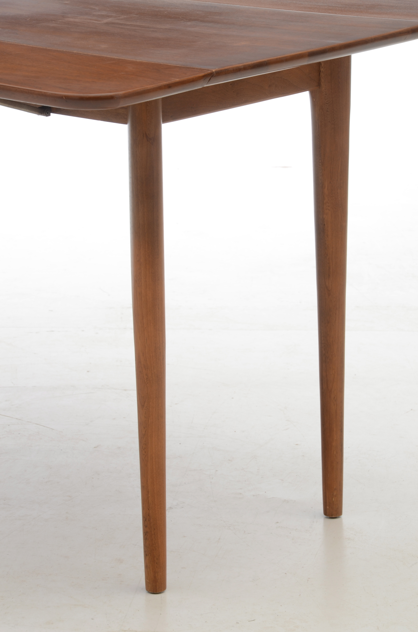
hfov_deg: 9.9
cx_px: 209
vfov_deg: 14.9
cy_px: 316
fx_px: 2414
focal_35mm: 138
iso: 200
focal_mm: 92
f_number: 10
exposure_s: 1/125
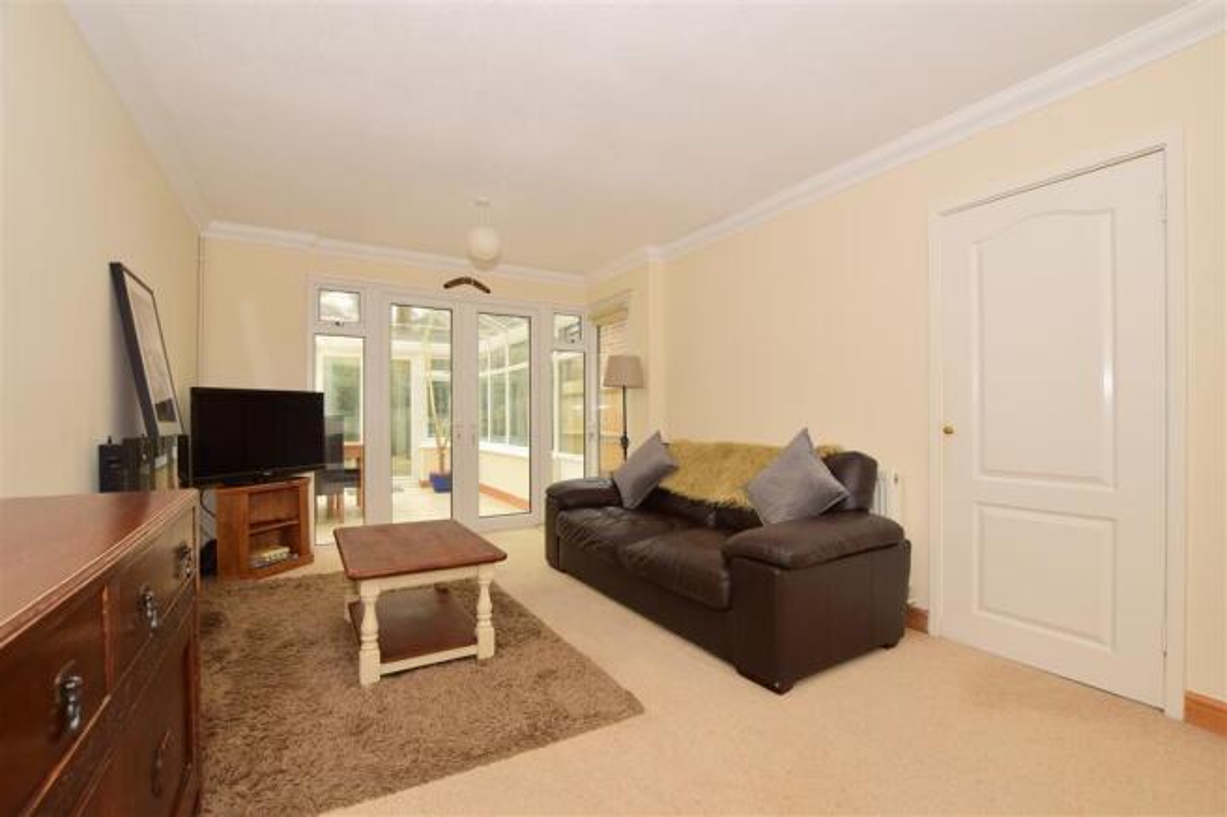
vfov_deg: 77.3
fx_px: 511
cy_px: 408
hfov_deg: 100.4
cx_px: 614
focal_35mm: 15
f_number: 9
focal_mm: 10
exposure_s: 1/60
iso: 500
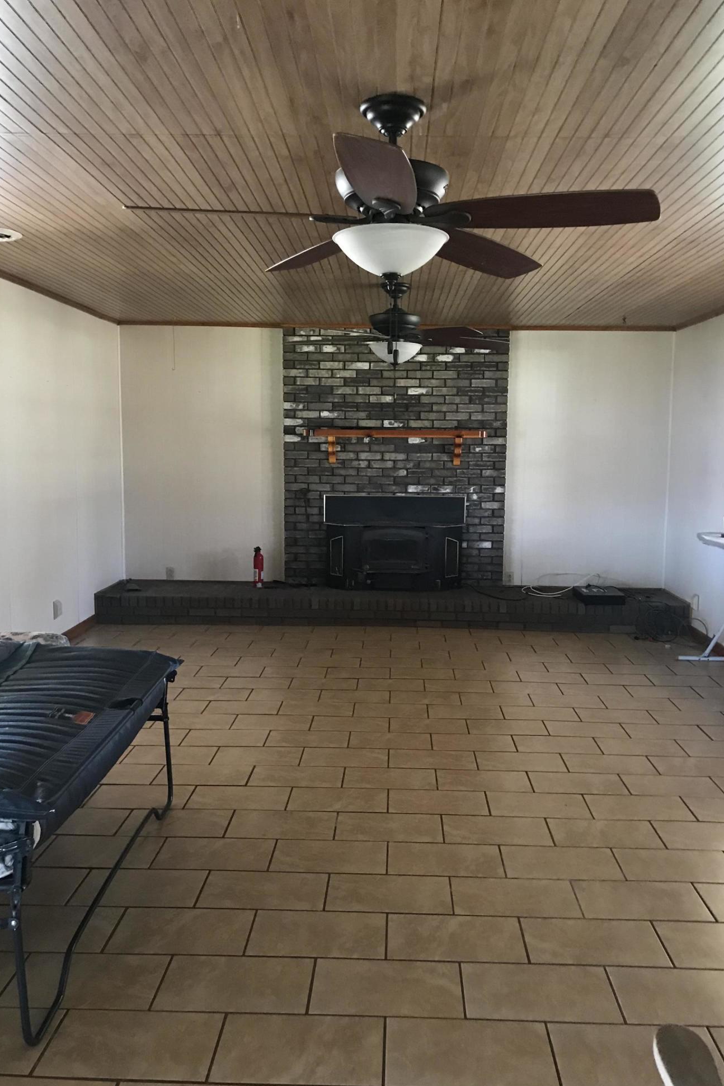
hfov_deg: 43.6
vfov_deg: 61.9
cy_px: 559
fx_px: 905
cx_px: 379
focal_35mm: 30
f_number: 1.8
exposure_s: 1/12
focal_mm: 3.99
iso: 100
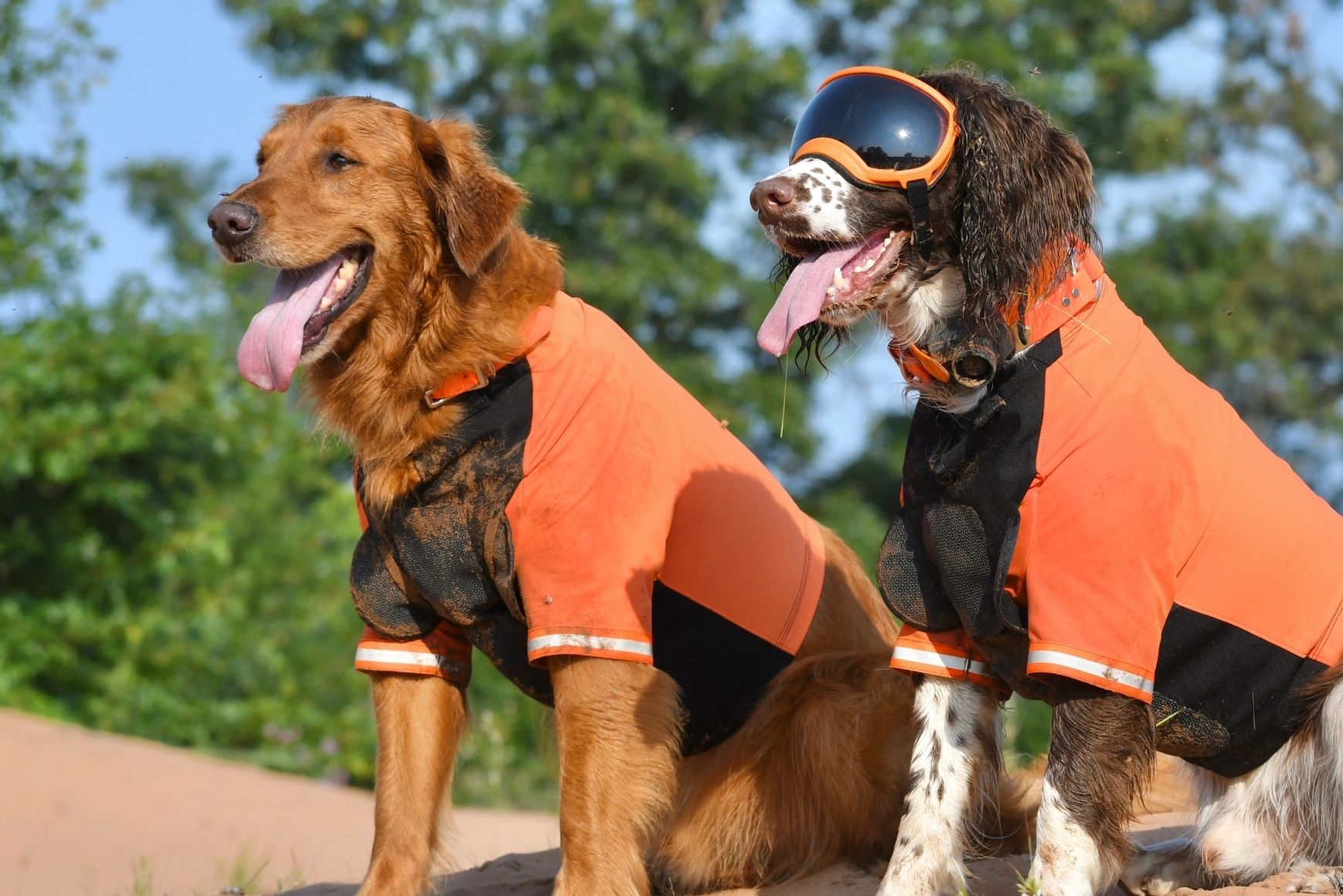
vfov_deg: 5.7
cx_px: 857
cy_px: 454
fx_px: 9029
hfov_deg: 8.5
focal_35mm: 242
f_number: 7.1
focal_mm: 110
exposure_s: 1/1000
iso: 320
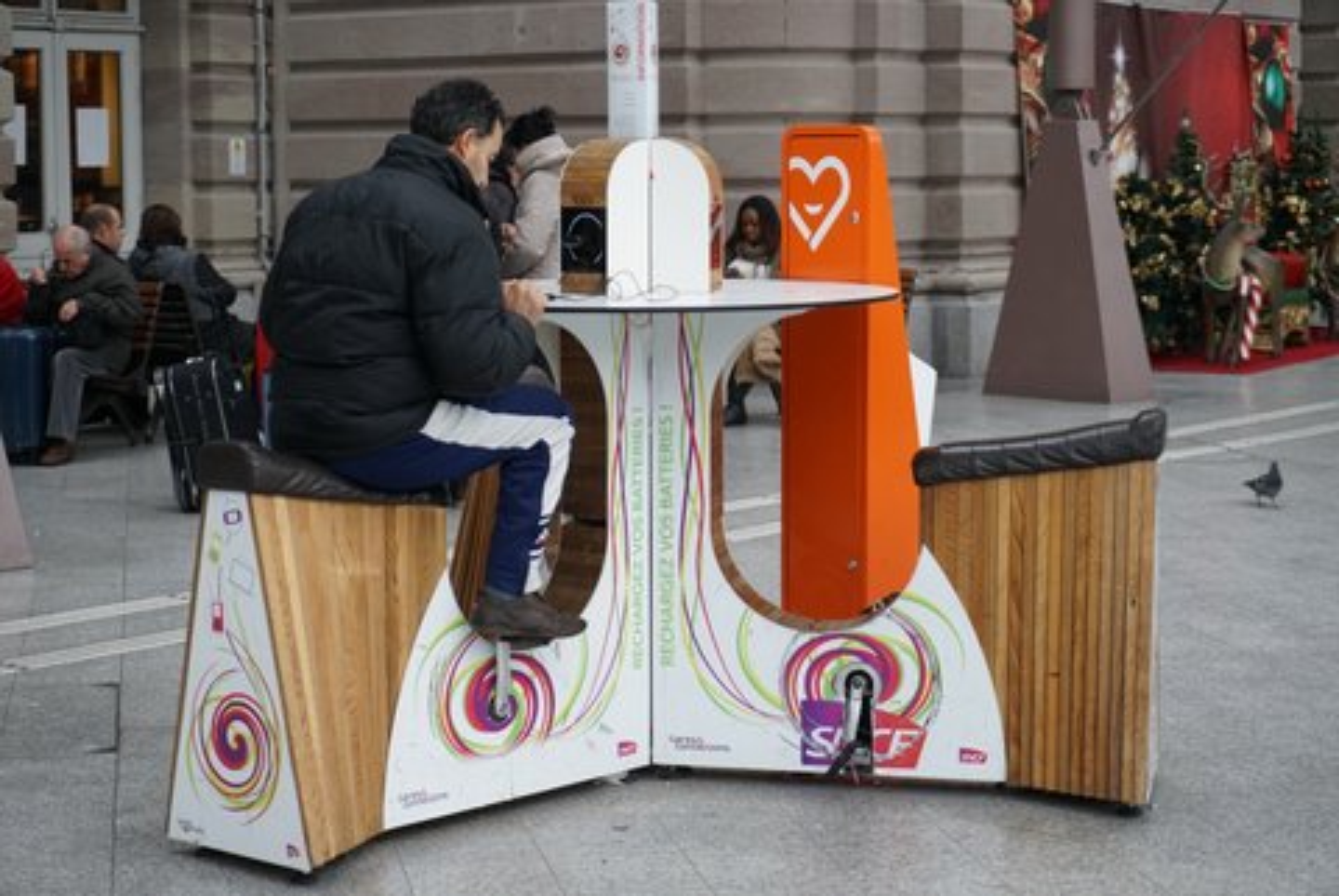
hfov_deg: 28.8
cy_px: 448
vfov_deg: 19.5
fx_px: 2606
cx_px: 670
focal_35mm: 70
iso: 640
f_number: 4
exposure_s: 1/160
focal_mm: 70
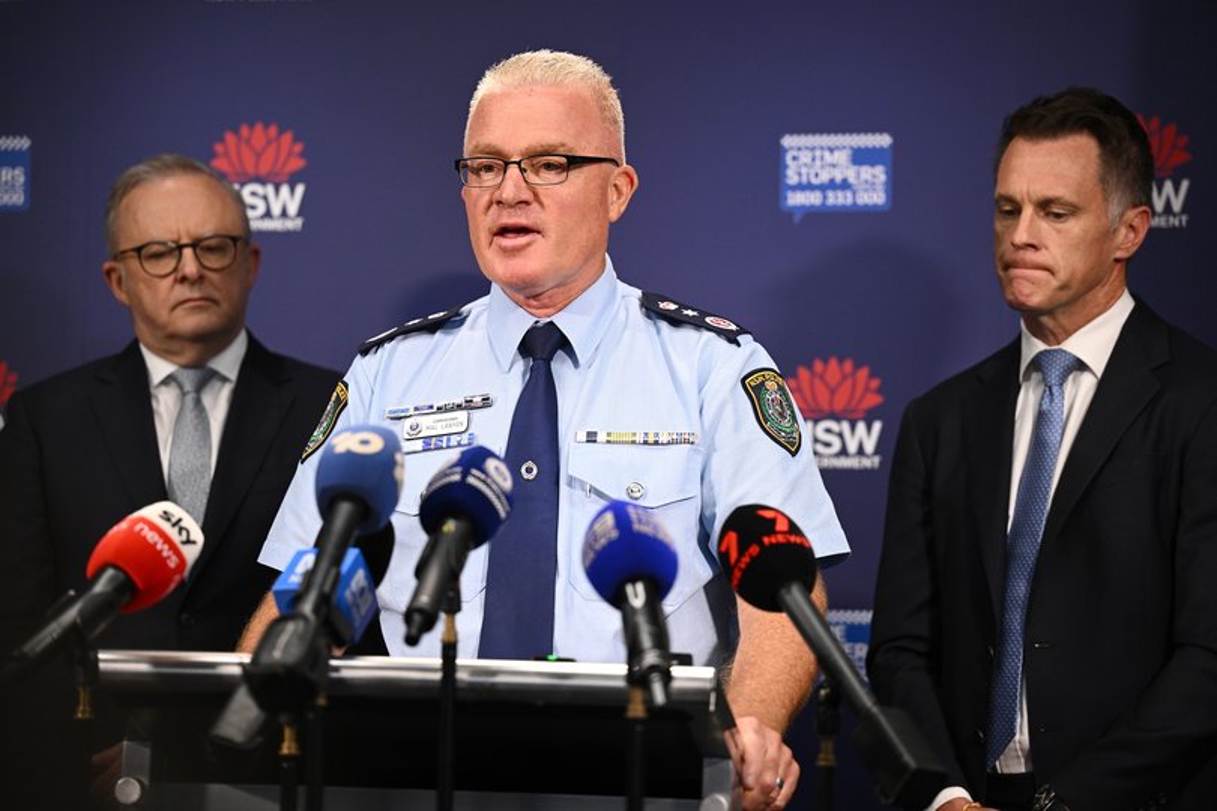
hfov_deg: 17.8
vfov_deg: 11.9
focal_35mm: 115
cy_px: 406
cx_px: 608
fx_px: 3887
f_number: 2.8
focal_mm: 115
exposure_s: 1/500
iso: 1600
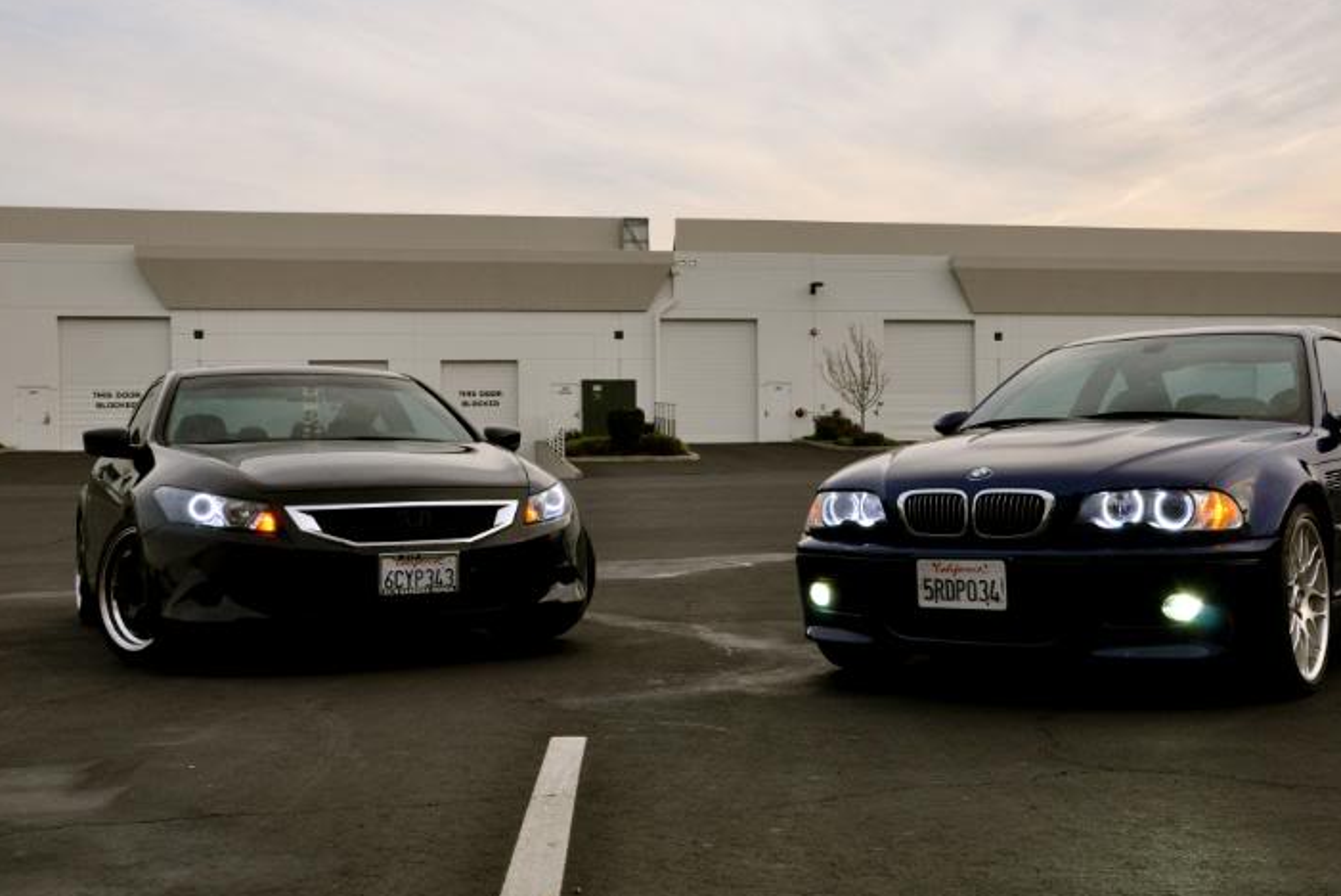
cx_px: 746
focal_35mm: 41
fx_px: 1528
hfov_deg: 47.3
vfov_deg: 32.7
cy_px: 437
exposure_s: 1/125
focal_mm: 24
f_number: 11
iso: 800
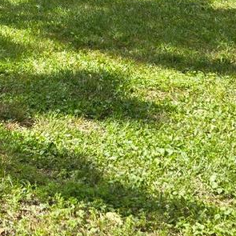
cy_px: -74
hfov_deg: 15.1
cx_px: -130
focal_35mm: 106
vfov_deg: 15.6
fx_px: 818
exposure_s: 1/746
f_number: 1.8
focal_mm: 5.4
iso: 25
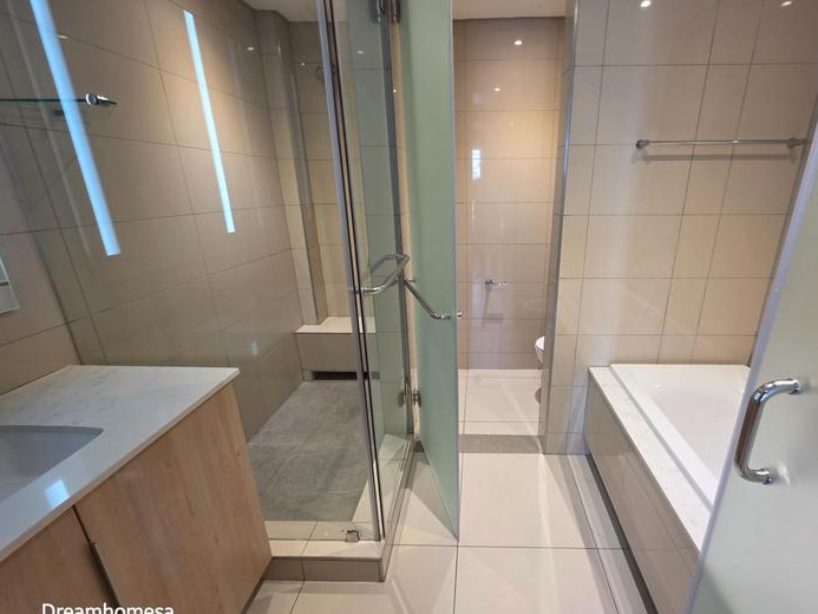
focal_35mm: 15
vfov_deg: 81.8
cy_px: 314
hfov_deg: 97.5
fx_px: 355
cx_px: 469
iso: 200
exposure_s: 1/50
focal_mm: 2.2
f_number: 1.9
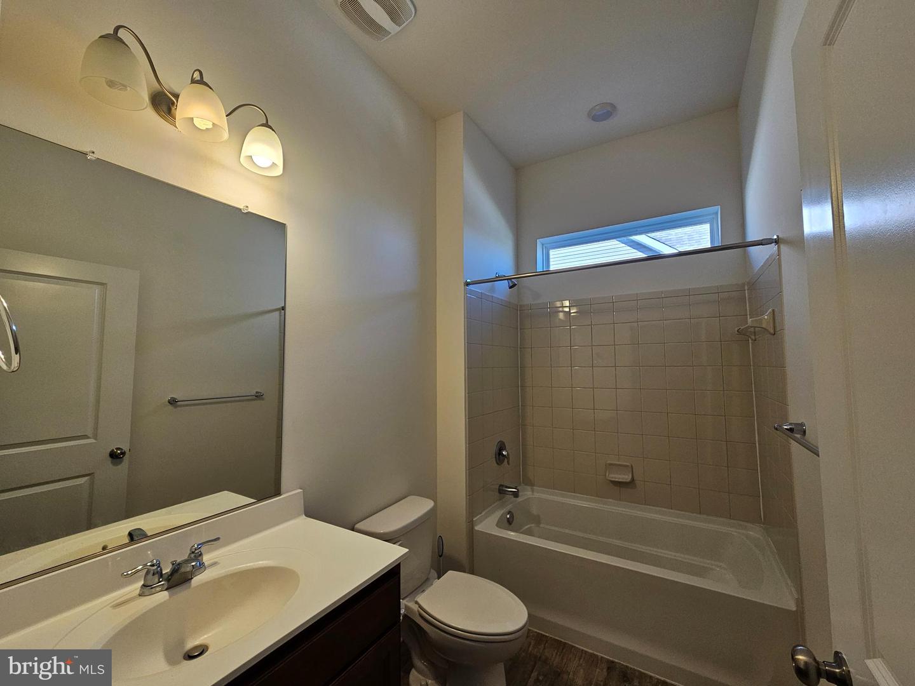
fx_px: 344
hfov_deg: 106.2
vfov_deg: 89.9
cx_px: 458
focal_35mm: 13
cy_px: 343
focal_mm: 2.2
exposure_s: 1/120
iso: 80
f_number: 2.2
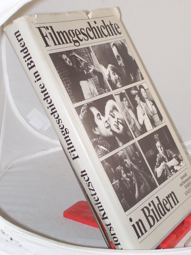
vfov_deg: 23.8
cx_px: 96
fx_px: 603
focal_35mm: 82
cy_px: 128
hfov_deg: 18.0
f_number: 4
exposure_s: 1/80
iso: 80
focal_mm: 13.6
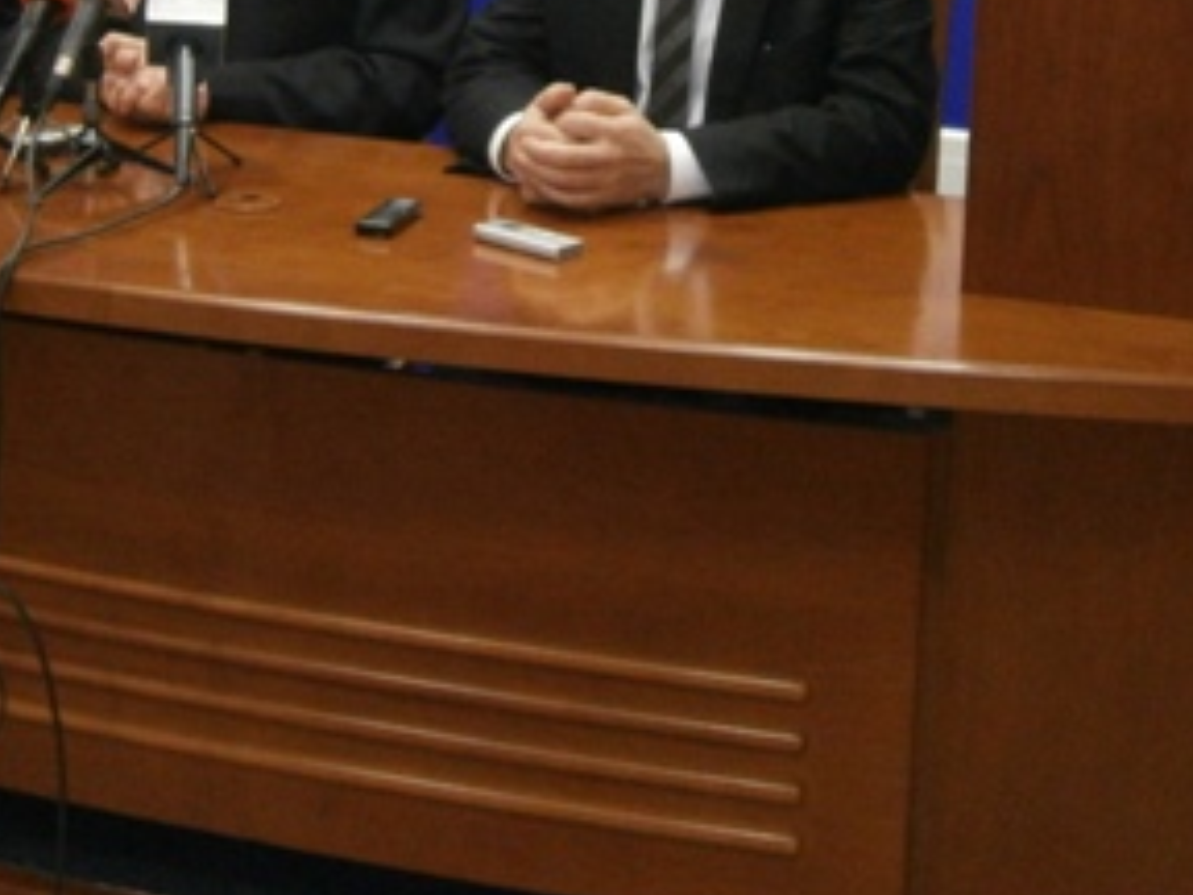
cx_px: 501
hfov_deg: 24.4
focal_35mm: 80
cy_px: -66
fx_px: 2757
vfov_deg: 17.8
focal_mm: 6.4
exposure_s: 1/40
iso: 400
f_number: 3.1
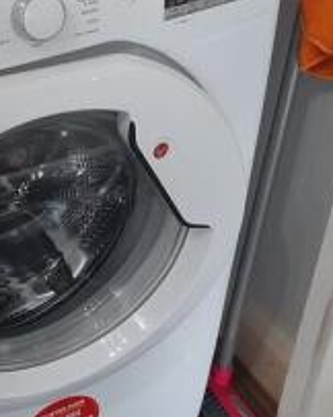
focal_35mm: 73
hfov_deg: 20.3
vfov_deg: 26.1
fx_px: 901
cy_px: 184
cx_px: 1
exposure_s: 1/50
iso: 125
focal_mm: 3.93
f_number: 1.7
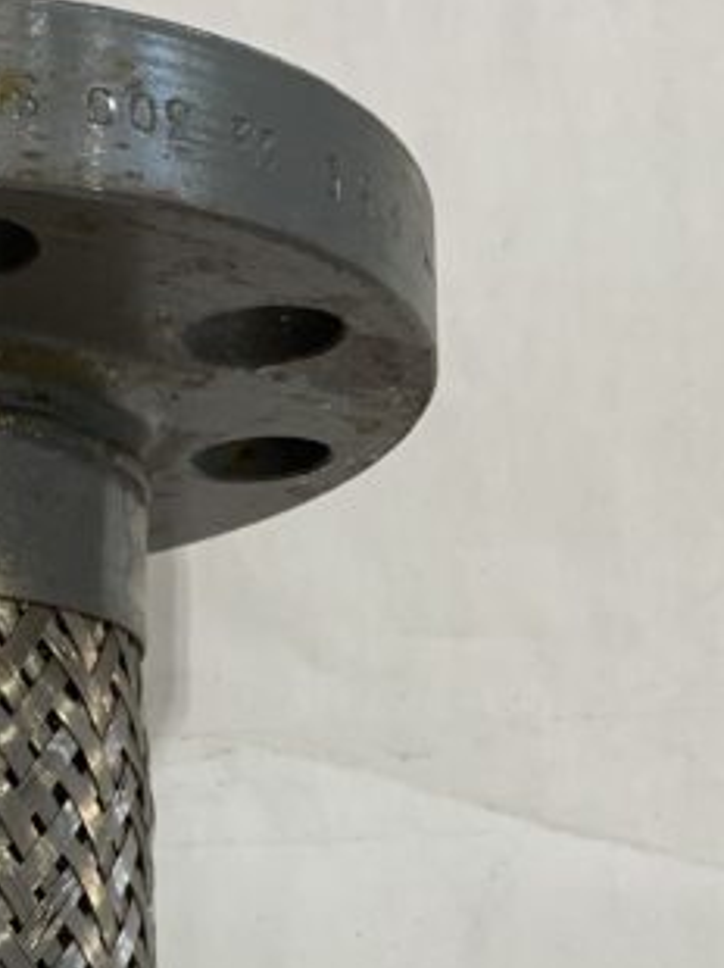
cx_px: -169
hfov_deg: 16.4
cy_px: 1187
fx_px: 2402
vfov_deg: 21.1
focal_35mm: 86
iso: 100
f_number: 1.8
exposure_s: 1/68
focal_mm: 4.25
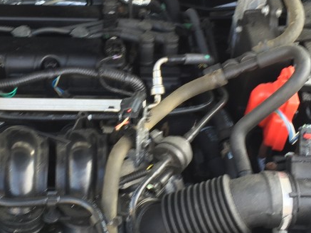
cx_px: 98
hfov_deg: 28.3
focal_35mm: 68
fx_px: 611
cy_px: 80
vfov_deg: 21.6
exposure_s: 1/40
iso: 32
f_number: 2.2
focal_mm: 4.15
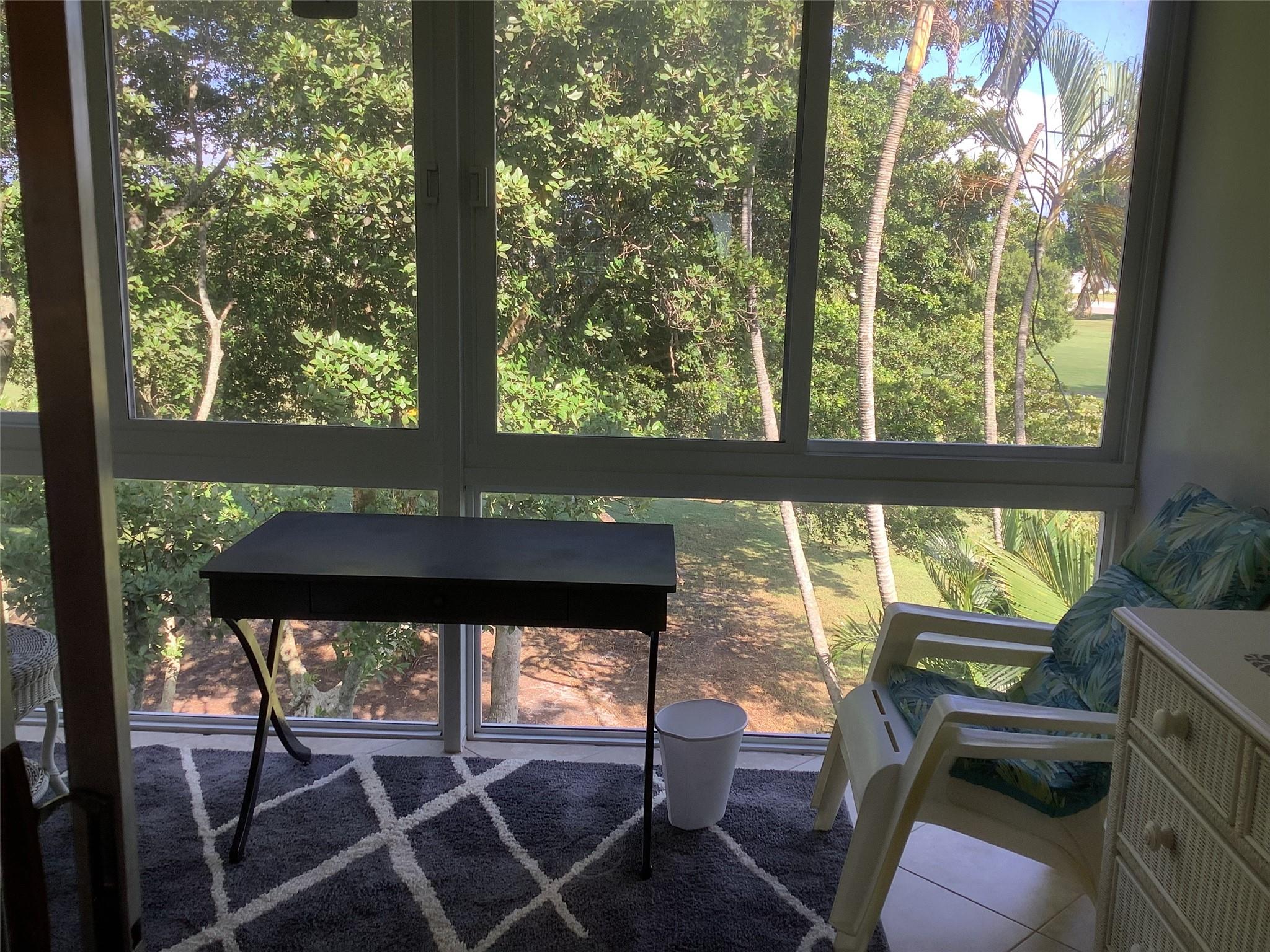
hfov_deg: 58.4
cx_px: 635
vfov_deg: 45.4
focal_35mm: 31
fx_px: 1137
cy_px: 476
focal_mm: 3.3
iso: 40
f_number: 2.4
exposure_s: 1/100
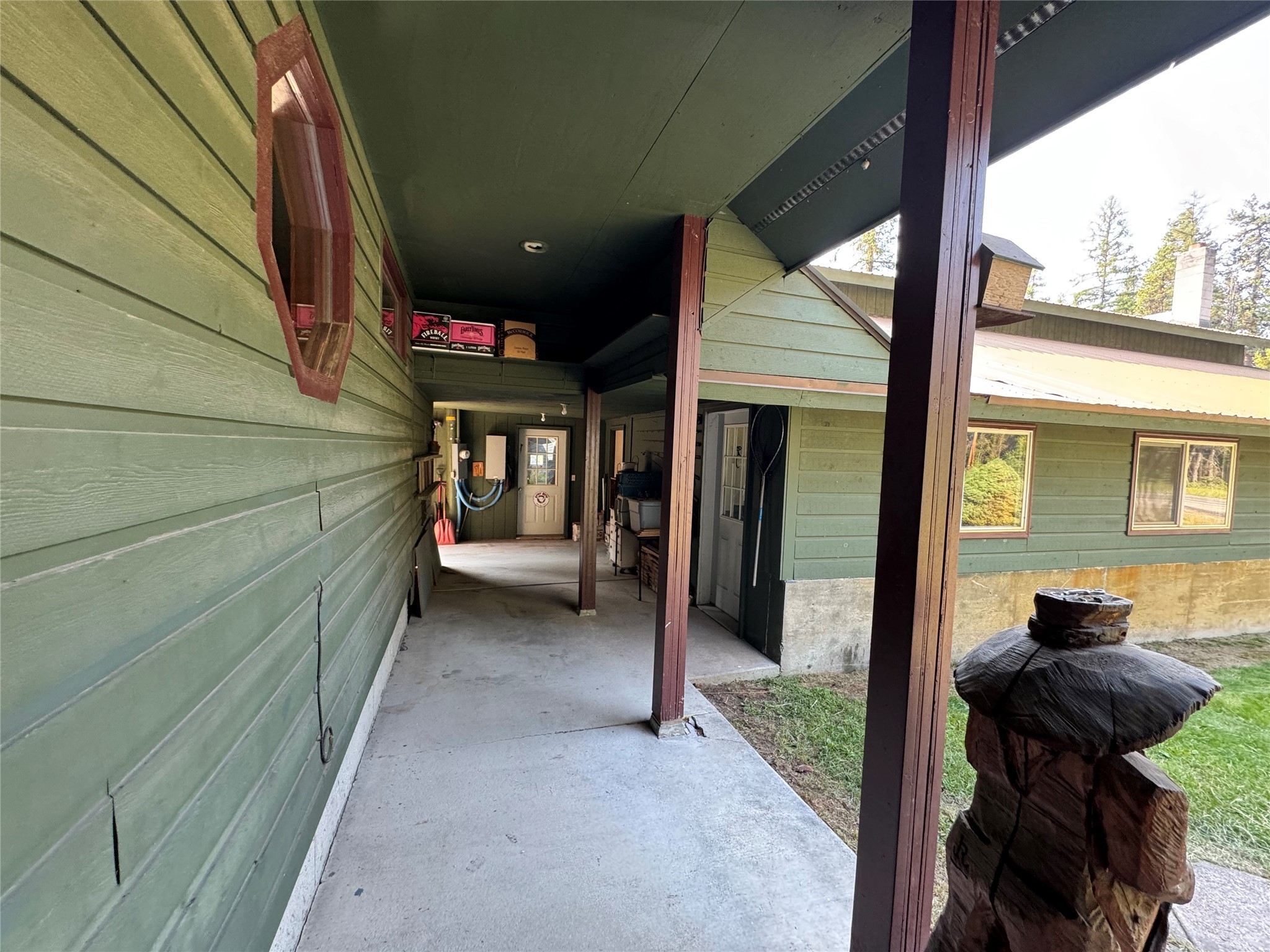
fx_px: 514
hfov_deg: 102.1
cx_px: 635
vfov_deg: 85.7
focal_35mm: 14
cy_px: 476
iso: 200
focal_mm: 2.22
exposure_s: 1/99
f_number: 2.2
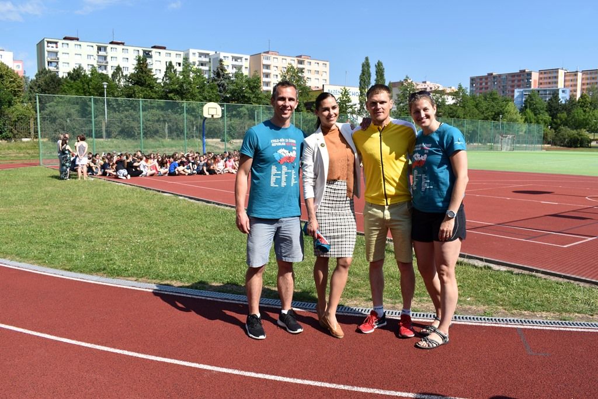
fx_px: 498
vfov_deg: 43.6
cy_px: 200
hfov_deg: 61.9
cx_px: 299
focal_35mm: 30
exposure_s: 1/250
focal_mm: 20
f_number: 8
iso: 100
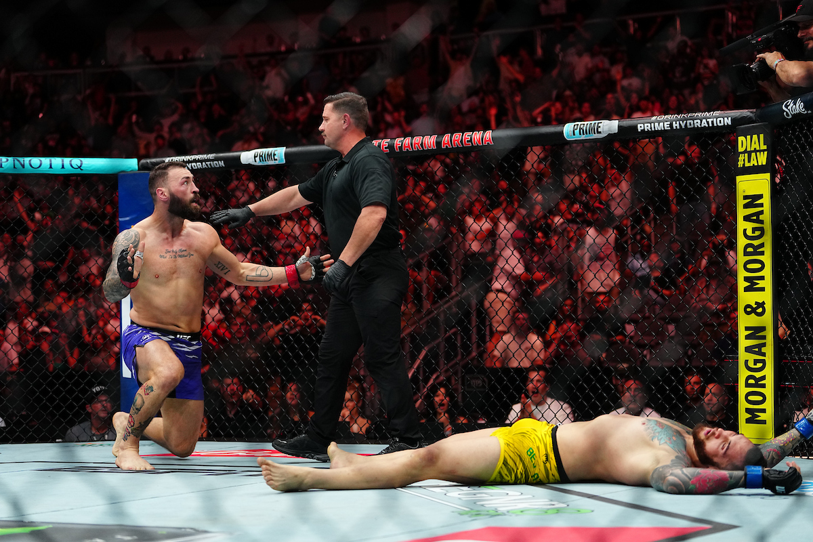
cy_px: 271
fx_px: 1739
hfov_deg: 26.3
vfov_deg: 17.7
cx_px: 406
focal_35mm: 77
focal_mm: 77
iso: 2500
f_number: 2.8
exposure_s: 1/1250
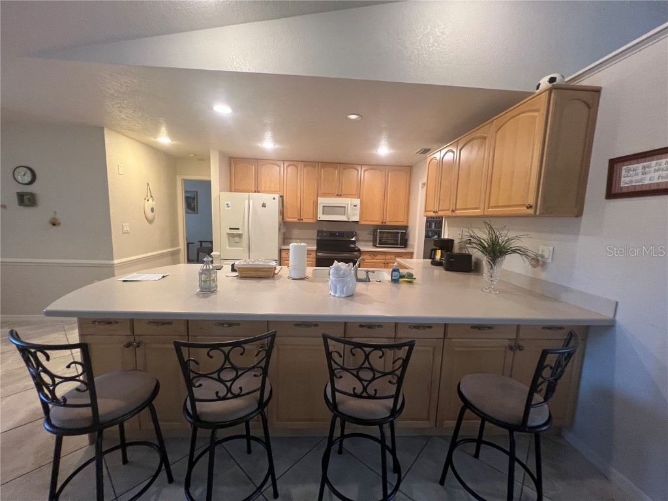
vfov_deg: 89.9
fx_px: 251
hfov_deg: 106.2
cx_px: 334
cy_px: 250
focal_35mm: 13
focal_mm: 1.57
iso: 250
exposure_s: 1/60
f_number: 1.8
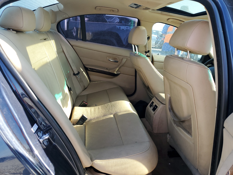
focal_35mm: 26
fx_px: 175
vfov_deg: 53.1
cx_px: 116
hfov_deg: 67.3
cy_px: 88
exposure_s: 1/238
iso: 50
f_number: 1.5
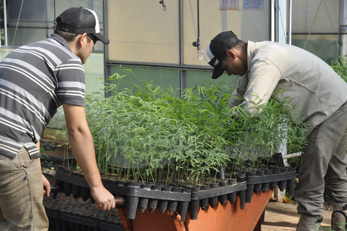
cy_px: 116
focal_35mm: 93
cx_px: 174
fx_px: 895
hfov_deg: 21.9
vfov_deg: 14.7
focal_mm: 62
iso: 320
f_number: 5.6
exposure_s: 1/500
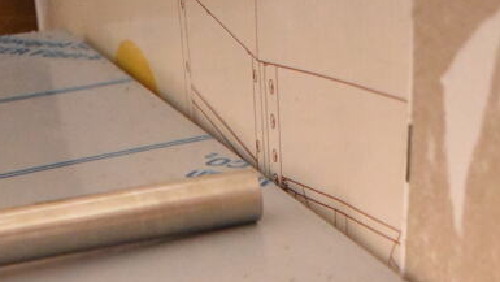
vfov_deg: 12.8
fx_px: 1088
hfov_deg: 25.8
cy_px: 569
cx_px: 306
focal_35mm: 82
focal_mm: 22
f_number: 3.8
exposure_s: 1/125
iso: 11400
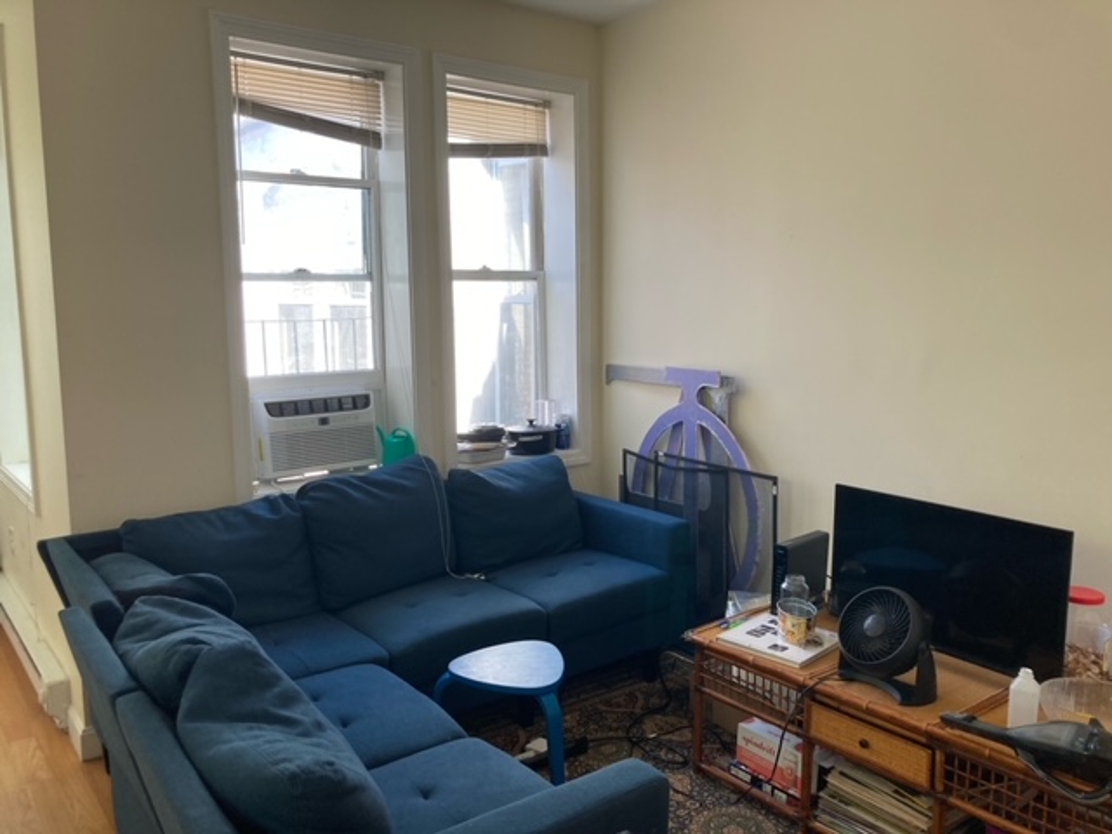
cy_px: 417
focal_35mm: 28
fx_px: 899
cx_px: 556
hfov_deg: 63.4
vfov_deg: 49.7
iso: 50
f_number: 1.8
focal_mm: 3.99
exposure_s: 1/120
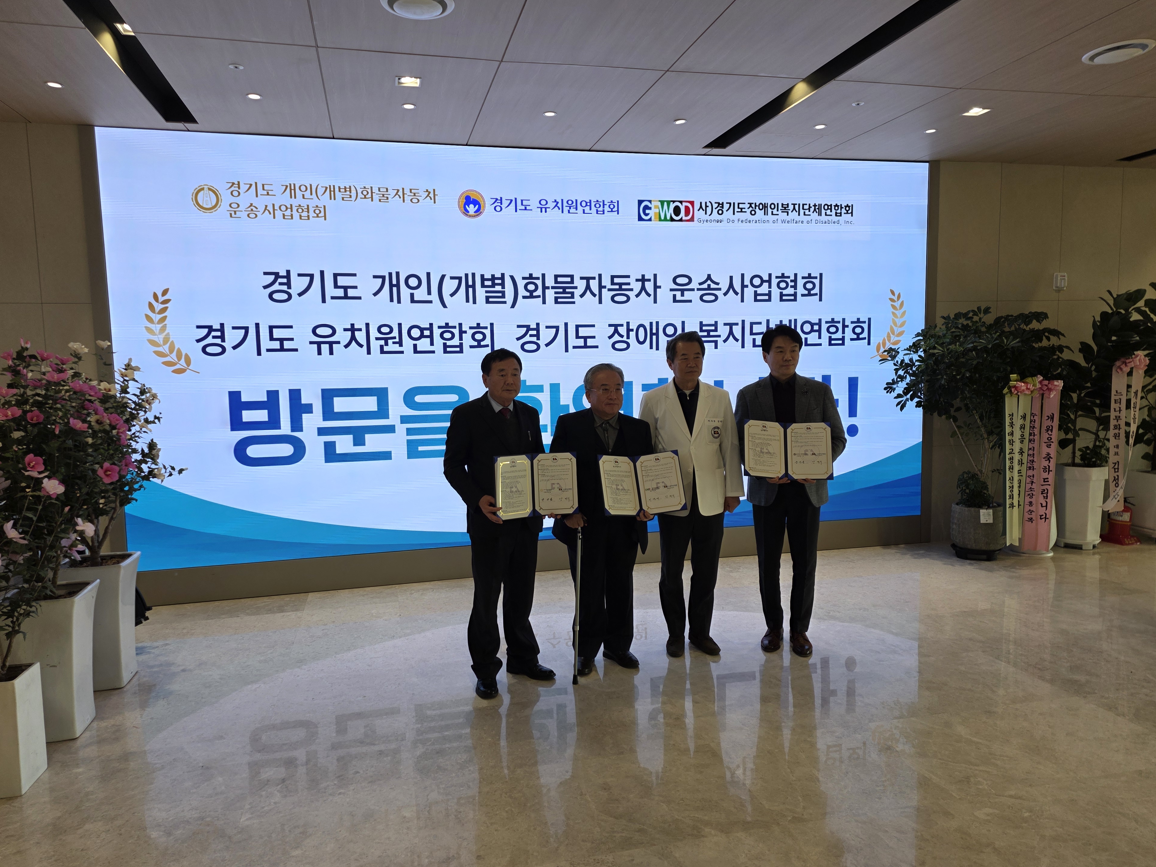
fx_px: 802
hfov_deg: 71.6
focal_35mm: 24
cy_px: 435
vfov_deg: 56.8
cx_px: 567
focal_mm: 6.3
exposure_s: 1/180
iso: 40
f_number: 1.7
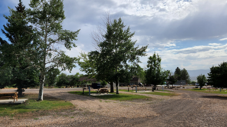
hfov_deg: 63.8
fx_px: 181
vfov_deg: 38.9
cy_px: 66
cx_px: 93
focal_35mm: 30
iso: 20
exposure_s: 1/2621
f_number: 1.8
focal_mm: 5.4
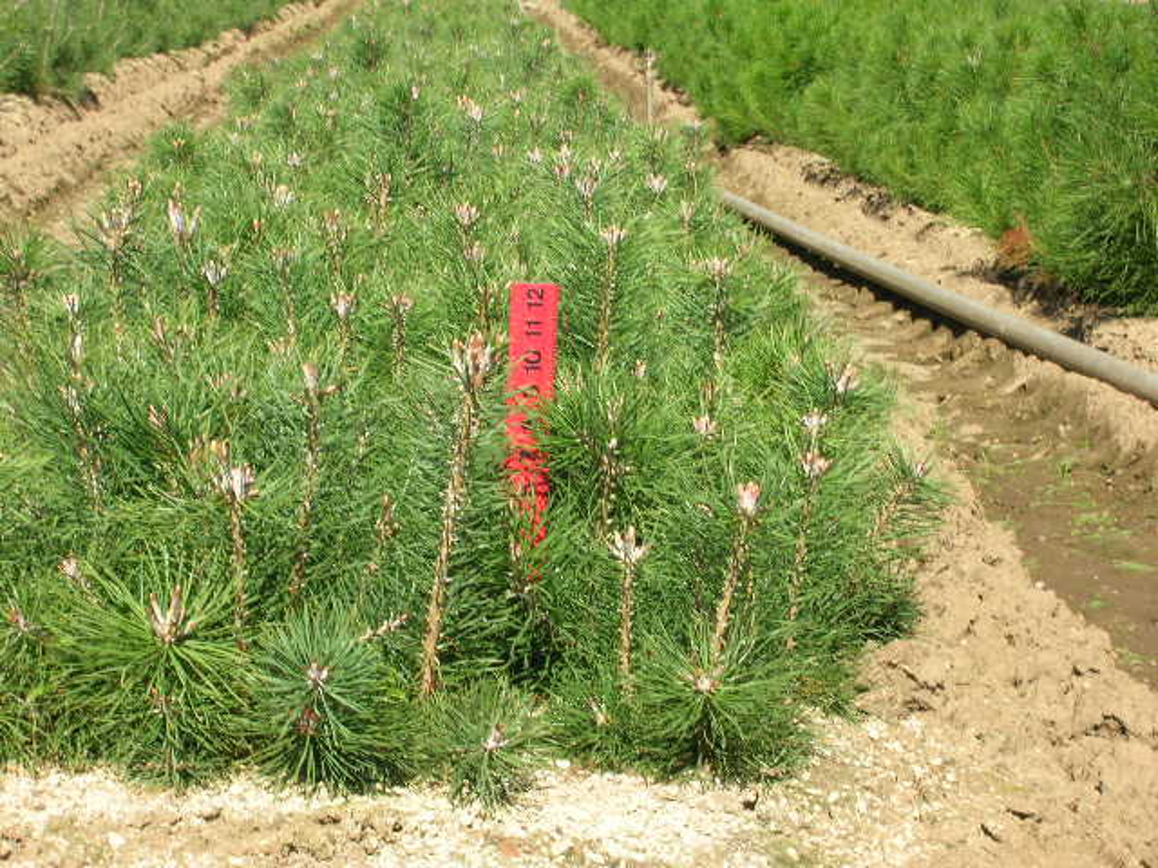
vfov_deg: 15.7
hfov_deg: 20.9
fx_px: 3145
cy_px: 434
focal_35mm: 94
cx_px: 579
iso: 50
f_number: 7.9
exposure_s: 1/83.3
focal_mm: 15.7
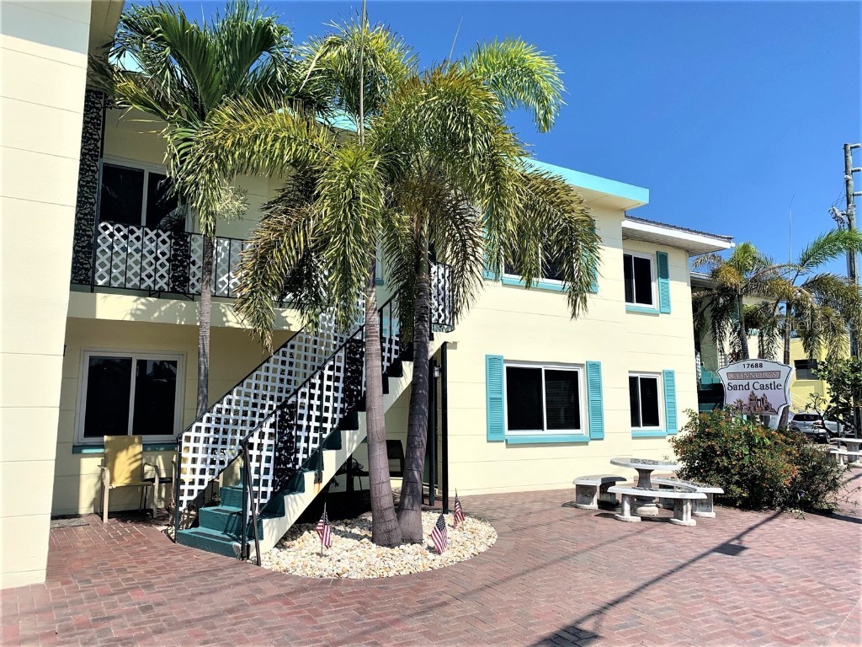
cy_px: 324
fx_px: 647
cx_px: 431
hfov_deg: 67.3
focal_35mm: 26
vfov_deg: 53.1
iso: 25
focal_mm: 4.25
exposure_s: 1/3650
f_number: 1.8
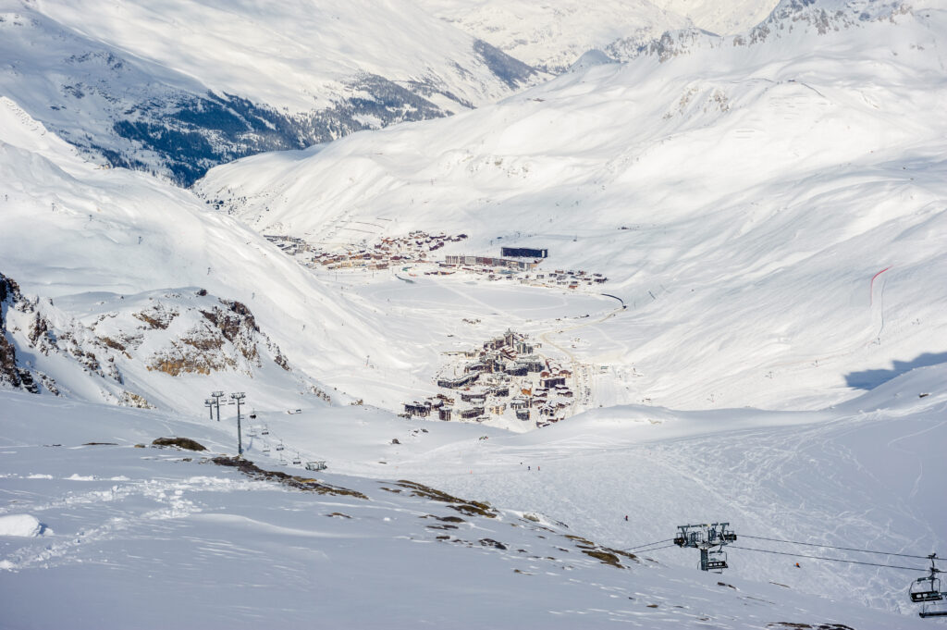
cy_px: 315
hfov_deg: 28.9
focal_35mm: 70
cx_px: 474
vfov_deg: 19.4
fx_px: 1840
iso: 200
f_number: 7.1
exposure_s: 1/1600
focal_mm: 70
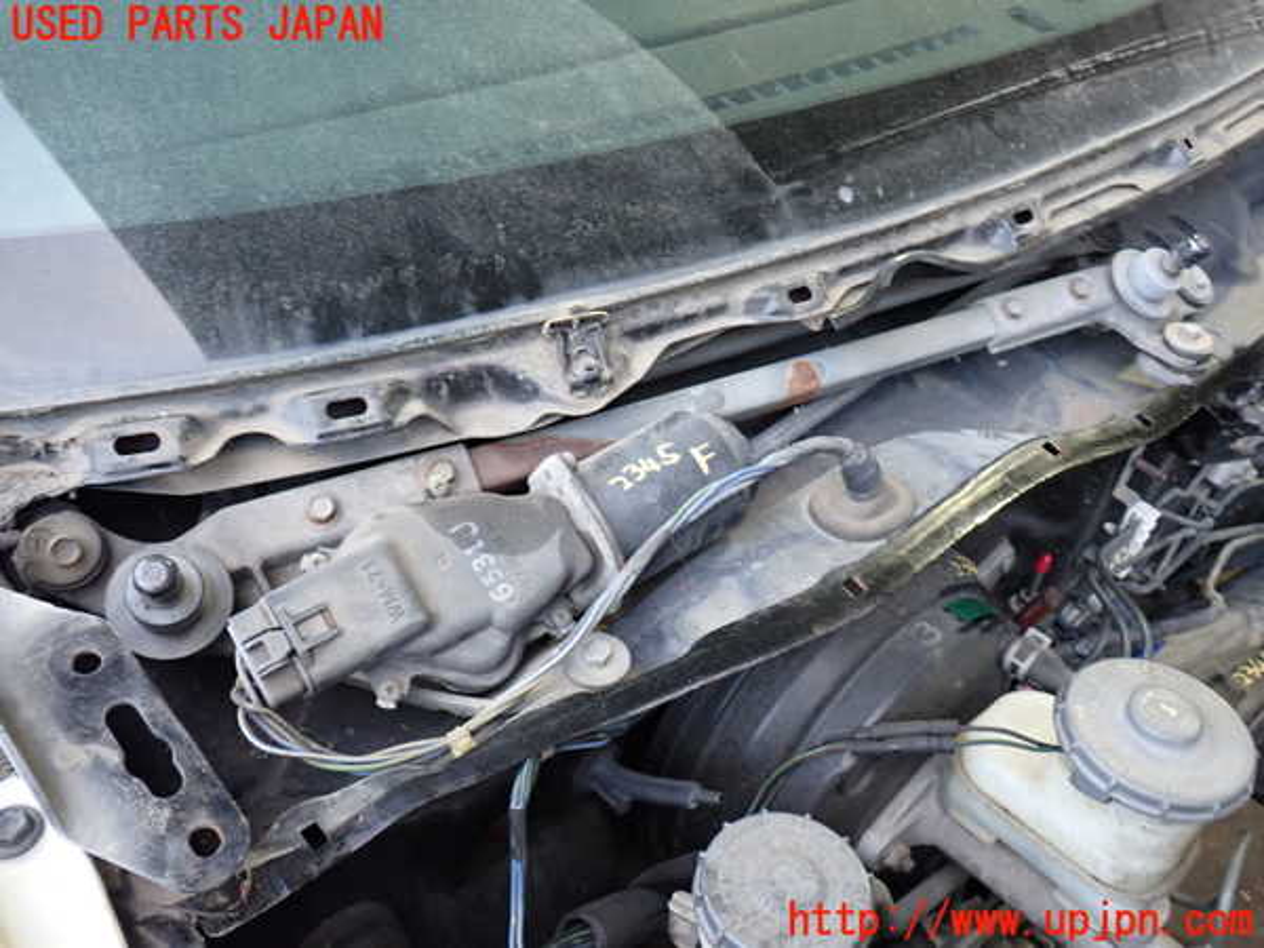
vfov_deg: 46.8
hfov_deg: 60.0
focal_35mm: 30
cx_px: 632
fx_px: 1095
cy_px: 474
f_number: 2.3
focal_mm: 5.4
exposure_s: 1/30
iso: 320
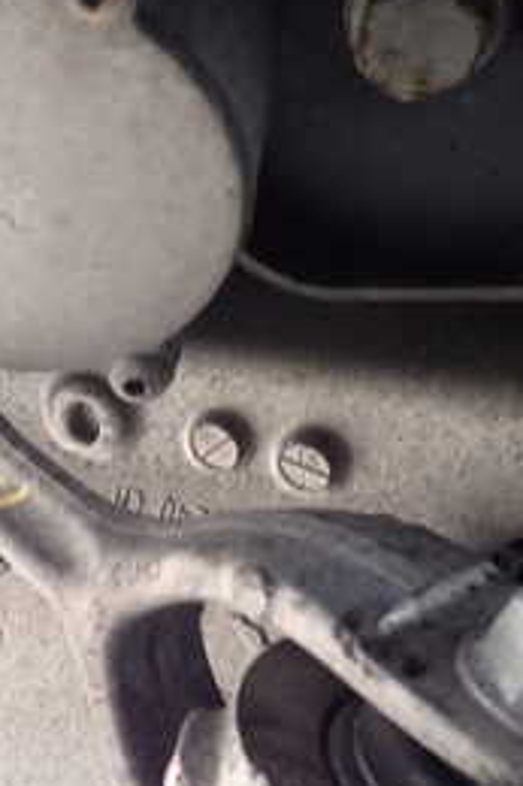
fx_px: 1309
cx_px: -118
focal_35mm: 60
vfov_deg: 33.1
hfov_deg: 20.9
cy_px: 541
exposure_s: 1/50
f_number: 2
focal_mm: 4.5
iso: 200
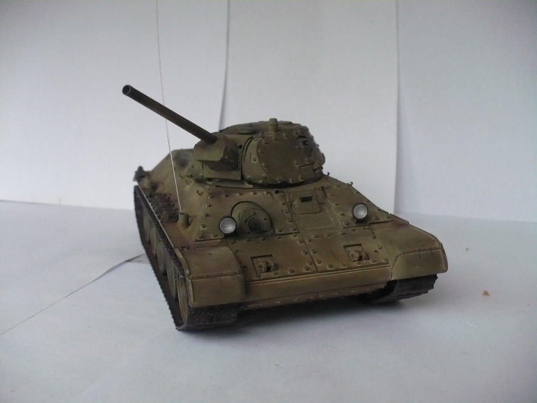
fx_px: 574
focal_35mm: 37
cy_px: 202
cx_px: 268
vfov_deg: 38.7
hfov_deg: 50.1
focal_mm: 6.1
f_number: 2.8
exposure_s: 1/50
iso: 400
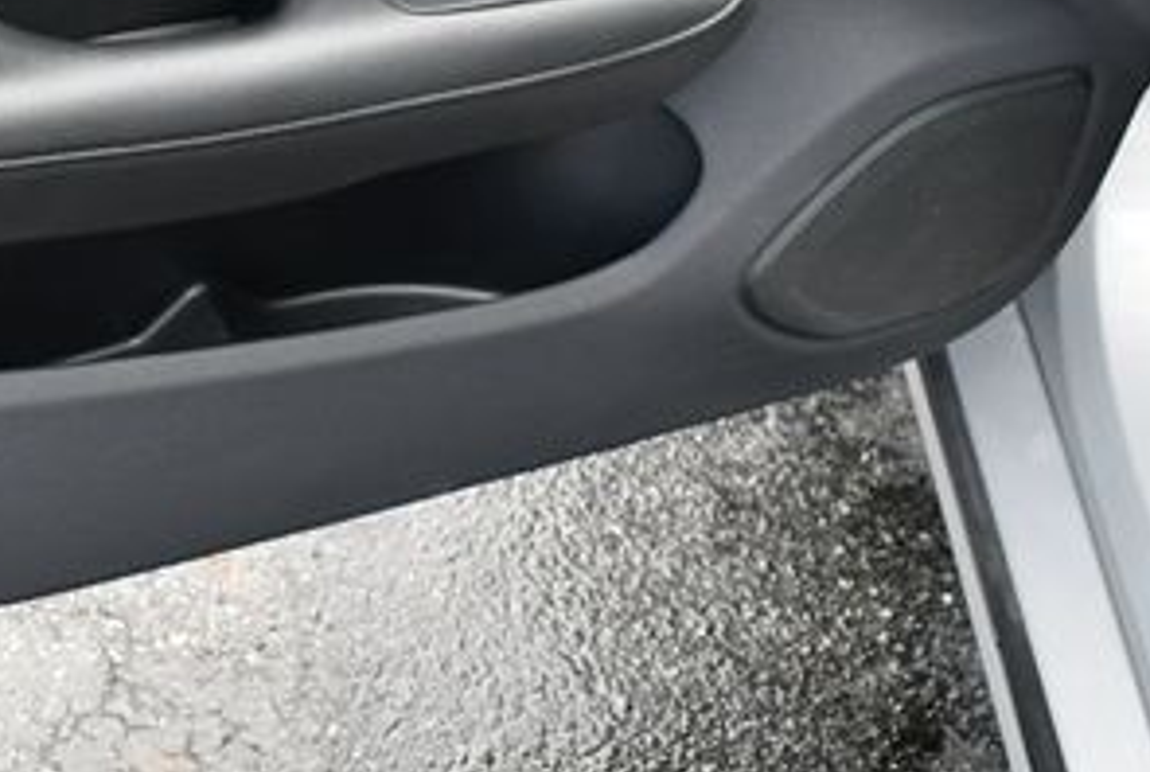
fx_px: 2497
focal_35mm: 78
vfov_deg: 17.2
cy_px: 23
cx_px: 222
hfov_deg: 25.5
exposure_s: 1/250
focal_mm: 18
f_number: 4
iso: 400
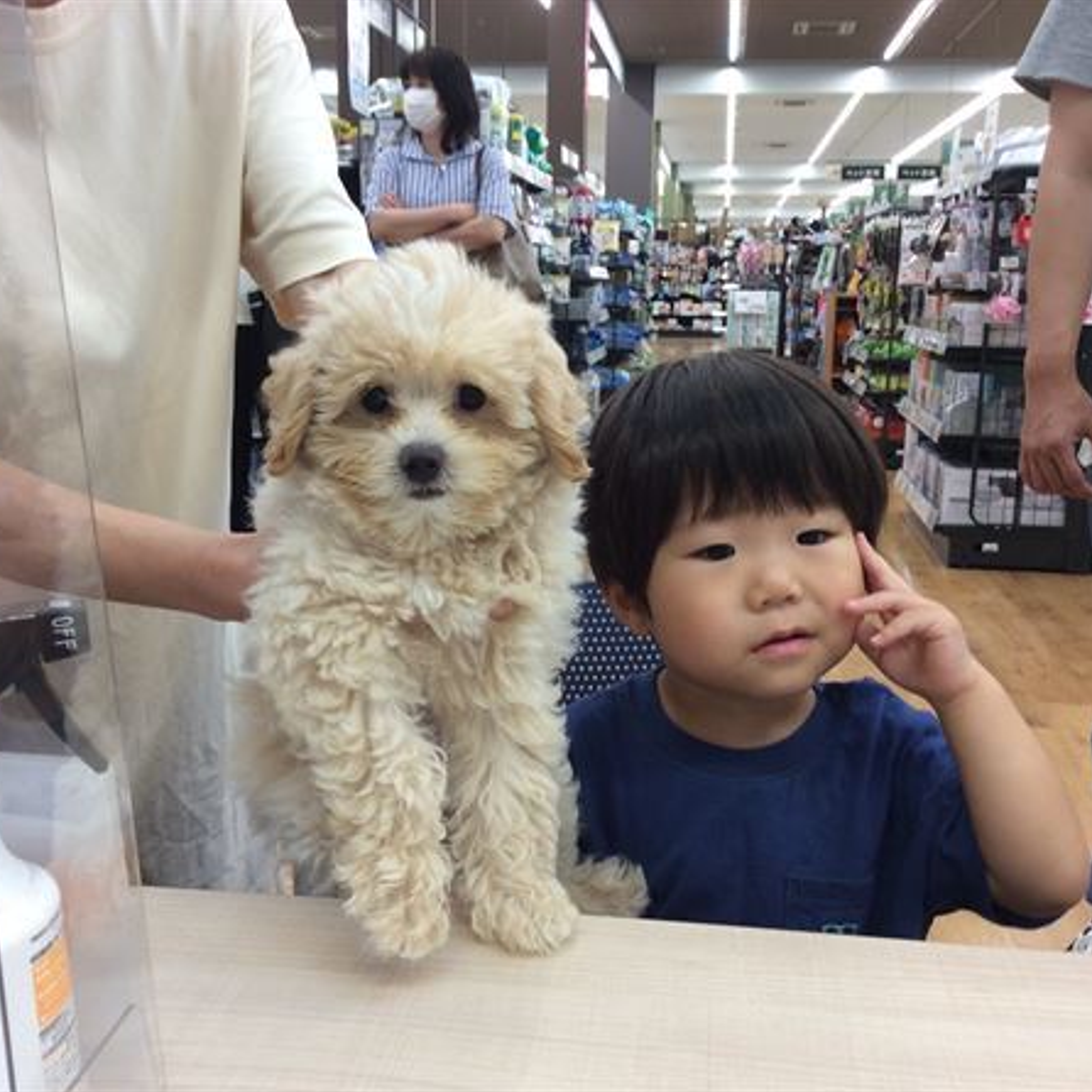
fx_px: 1356
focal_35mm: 38
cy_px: 546
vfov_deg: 43.9
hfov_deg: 43.9
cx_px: 541
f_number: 2.4
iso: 50
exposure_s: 1/24
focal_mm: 3.3
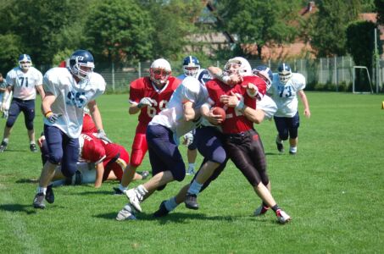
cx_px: 192
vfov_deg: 10.6
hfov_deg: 15.9
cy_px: 127
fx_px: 1373
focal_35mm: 129
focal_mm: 86
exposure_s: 1/1000
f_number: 4
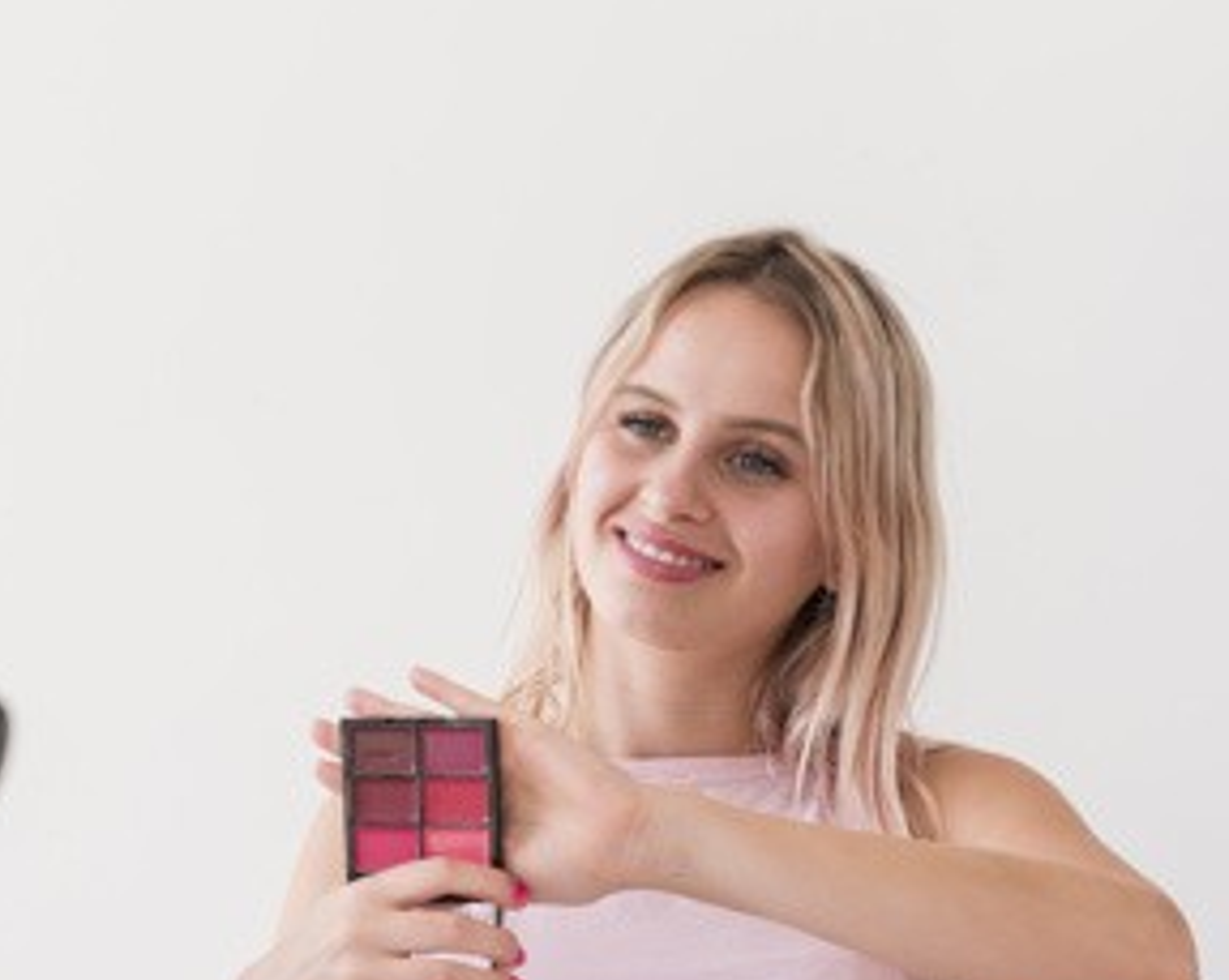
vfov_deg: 12.5
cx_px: 257
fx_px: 4469
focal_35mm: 123
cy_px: 695
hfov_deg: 15.6
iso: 250
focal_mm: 60
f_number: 5.6
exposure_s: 1/125
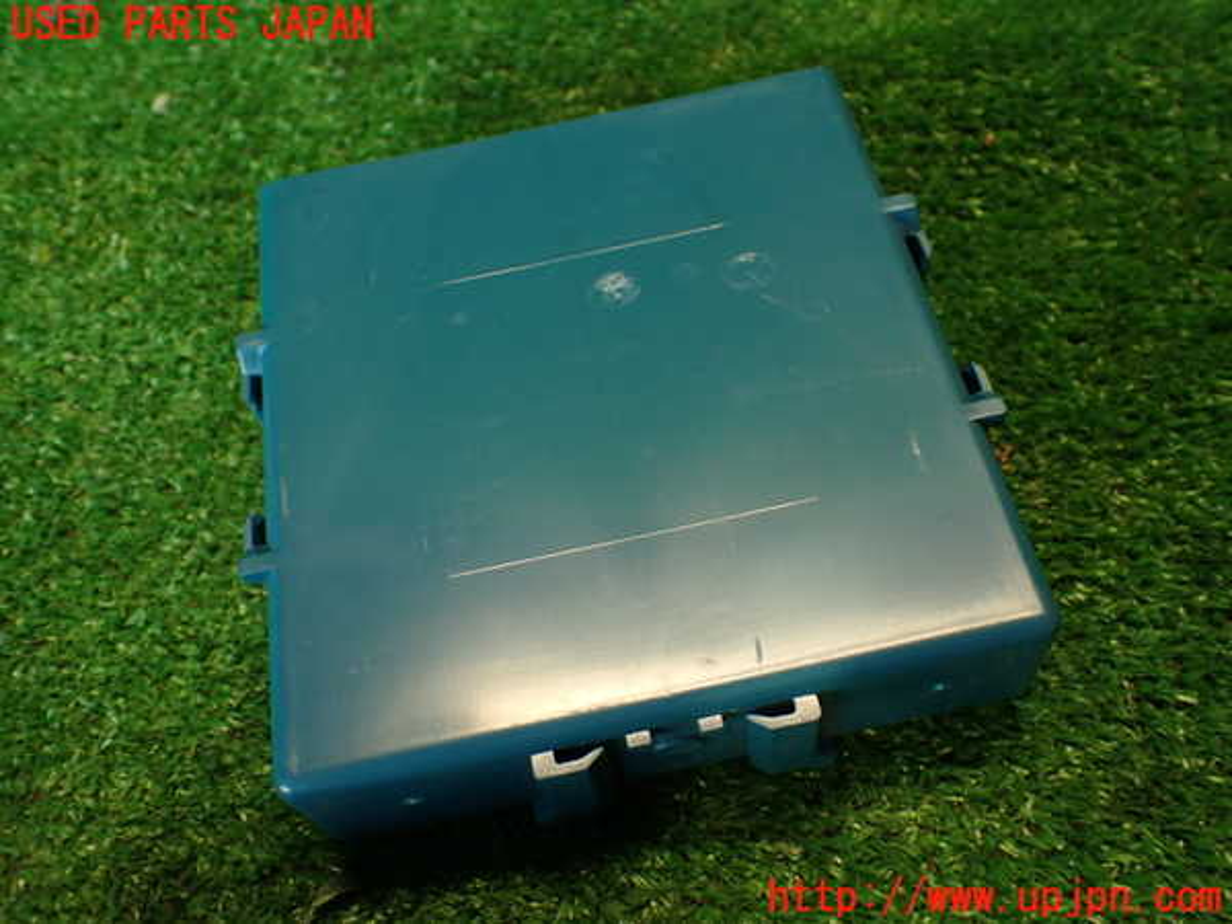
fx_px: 1139
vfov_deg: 44.2
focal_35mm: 32
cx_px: 616
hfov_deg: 56.8
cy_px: 462
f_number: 2.4
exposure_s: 1/30
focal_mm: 5.79
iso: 200
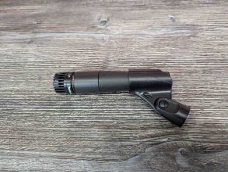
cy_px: 86
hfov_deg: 71.5
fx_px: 158
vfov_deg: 57.0
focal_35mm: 24
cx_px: 114
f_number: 1.85
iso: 668
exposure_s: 1/120
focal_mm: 6.81
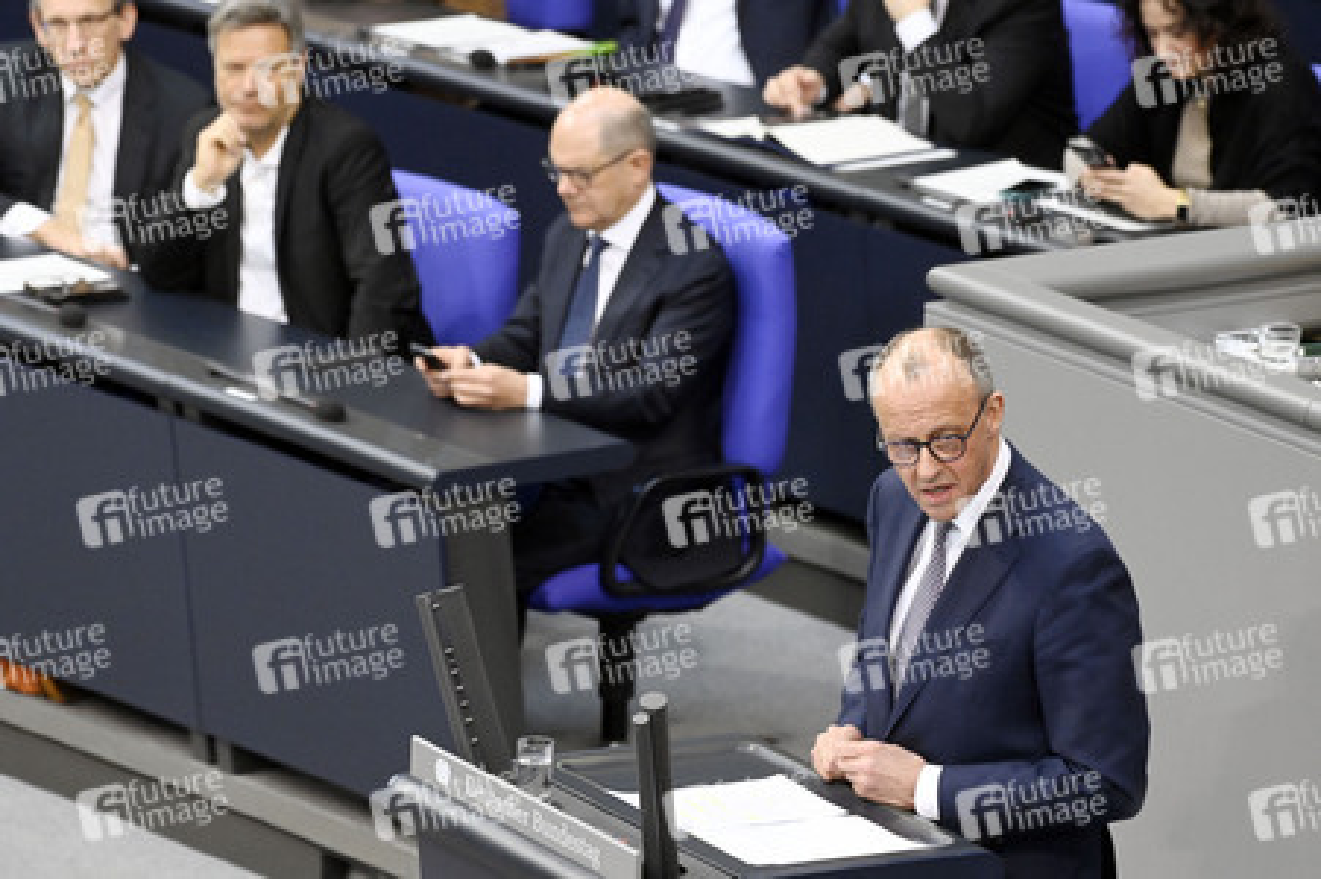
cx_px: 660
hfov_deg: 7.9
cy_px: 440
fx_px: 9533
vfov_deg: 5.3
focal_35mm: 260
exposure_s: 1/400
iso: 10000
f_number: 5.6
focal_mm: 260
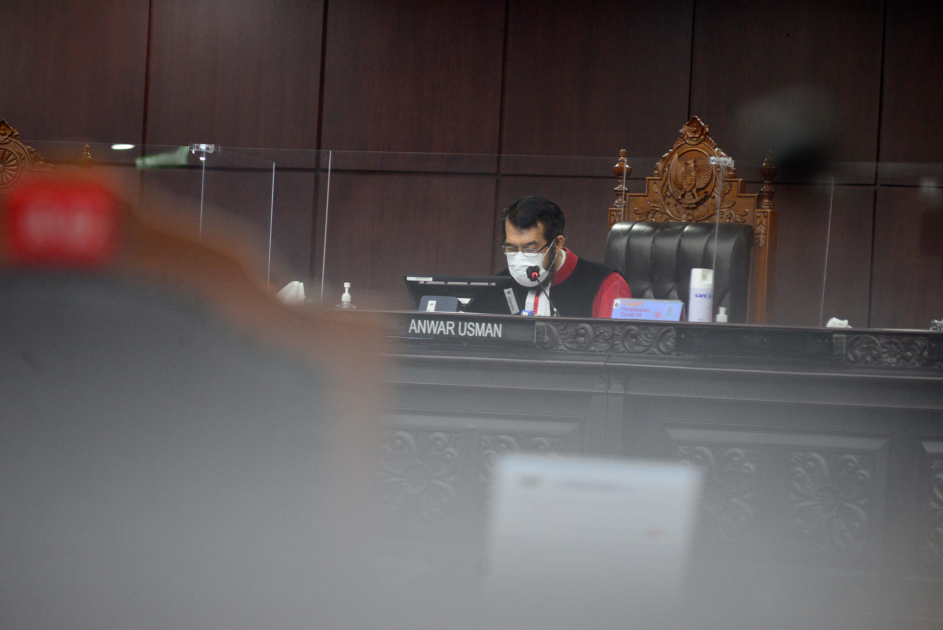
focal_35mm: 200
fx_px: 5241
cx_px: 472
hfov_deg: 10.3
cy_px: 315
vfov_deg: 6.9
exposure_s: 1/125
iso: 3200
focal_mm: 200
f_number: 4
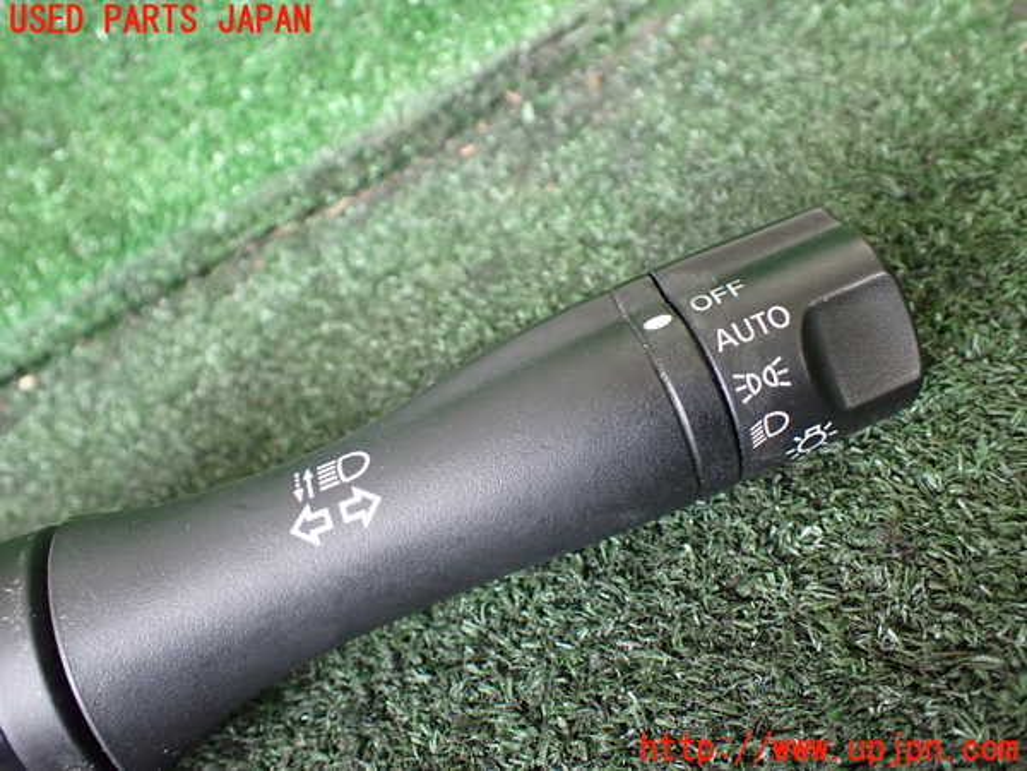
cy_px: 386
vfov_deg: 46.8
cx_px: 514
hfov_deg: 60.0
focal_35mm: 30
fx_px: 890
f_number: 2.3
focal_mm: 5.4
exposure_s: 1/125
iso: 800
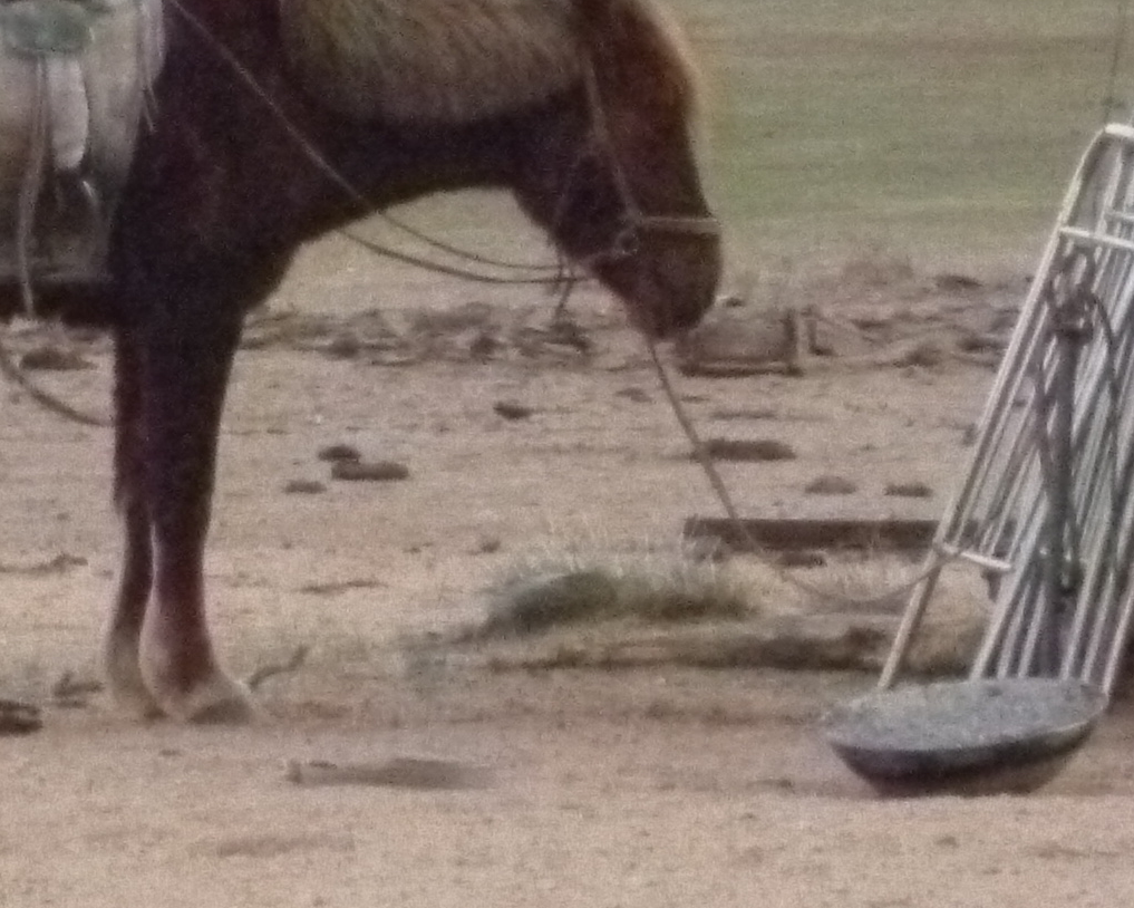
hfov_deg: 2.4
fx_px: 26788
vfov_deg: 1.9
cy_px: 41
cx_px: -447
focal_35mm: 798
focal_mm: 40
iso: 1600
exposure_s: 1/1300
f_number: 5.9
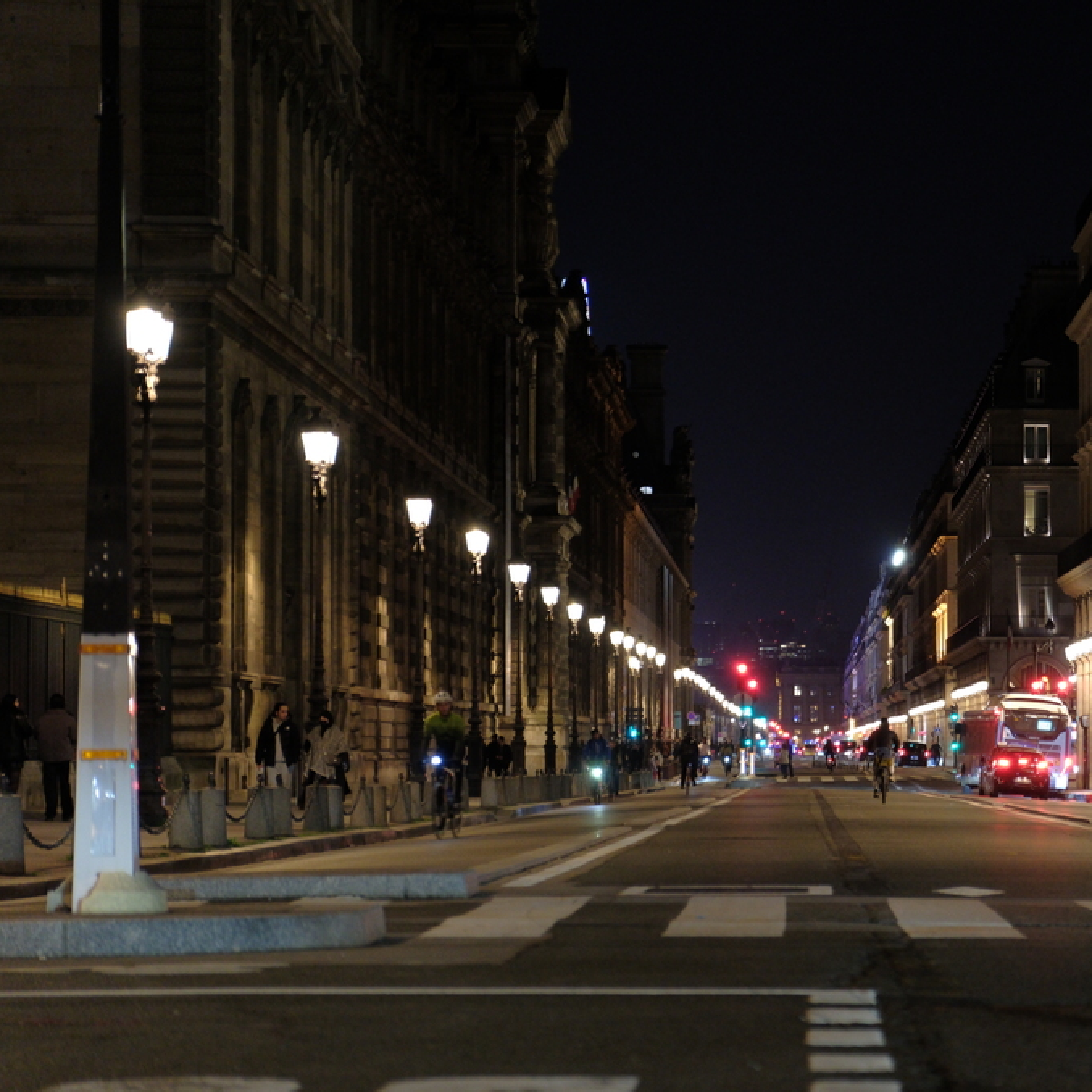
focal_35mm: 135
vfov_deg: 12.9
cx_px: 818
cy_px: 549
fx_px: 4818
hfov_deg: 12.9
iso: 1000
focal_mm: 70
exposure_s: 1/30
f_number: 2.8
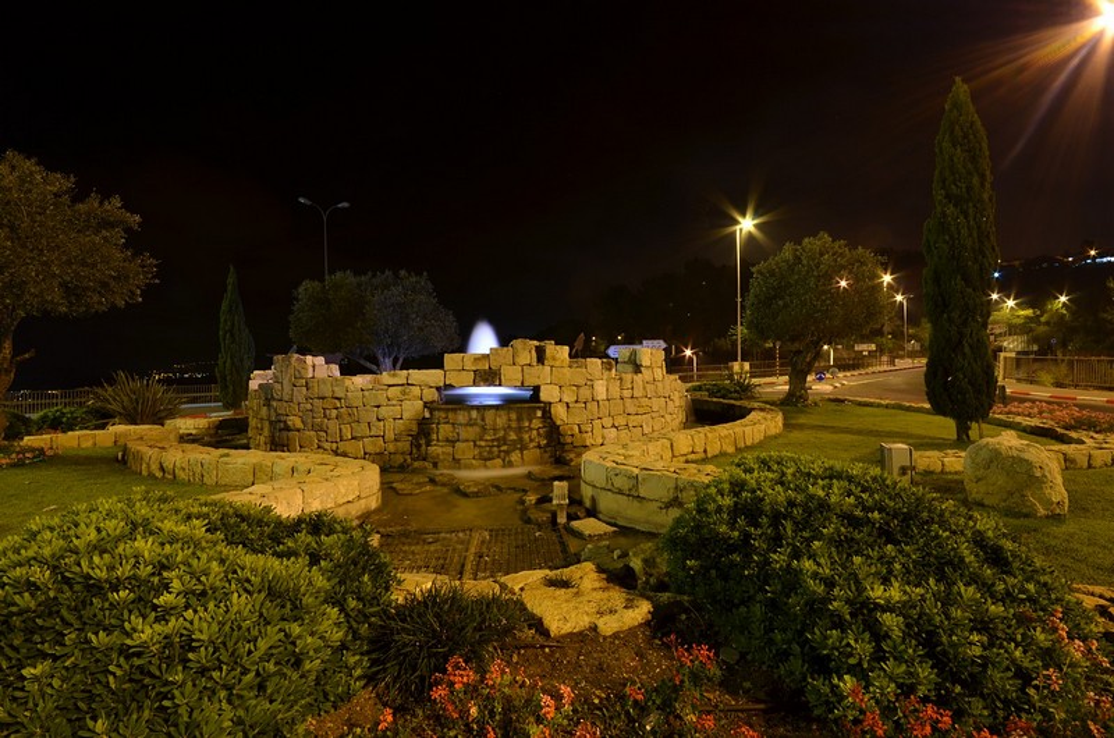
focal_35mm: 15
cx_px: 557
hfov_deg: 100.5
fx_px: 463
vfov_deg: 77.1
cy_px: 369
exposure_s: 15
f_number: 13
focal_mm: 10
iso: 100
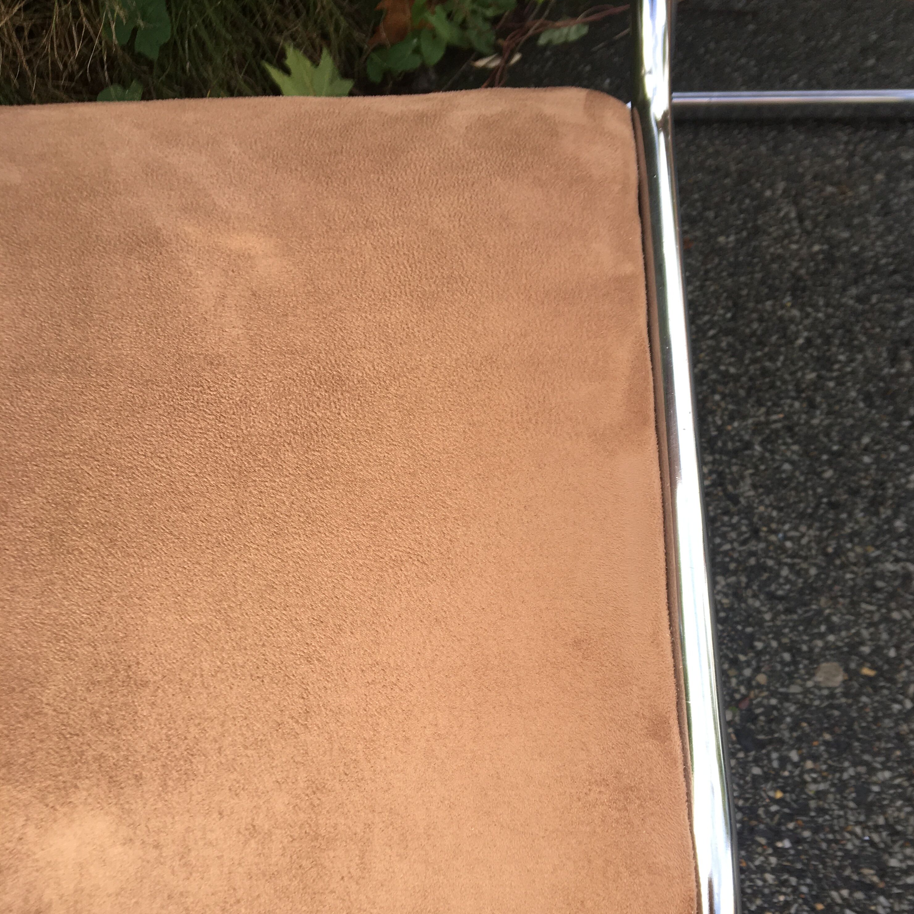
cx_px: 462
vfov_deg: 46.5
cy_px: 607
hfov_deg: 47.2
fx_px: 1046
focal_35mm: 35
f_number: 2.2
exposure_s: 1/287
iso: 25
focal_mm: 4.15
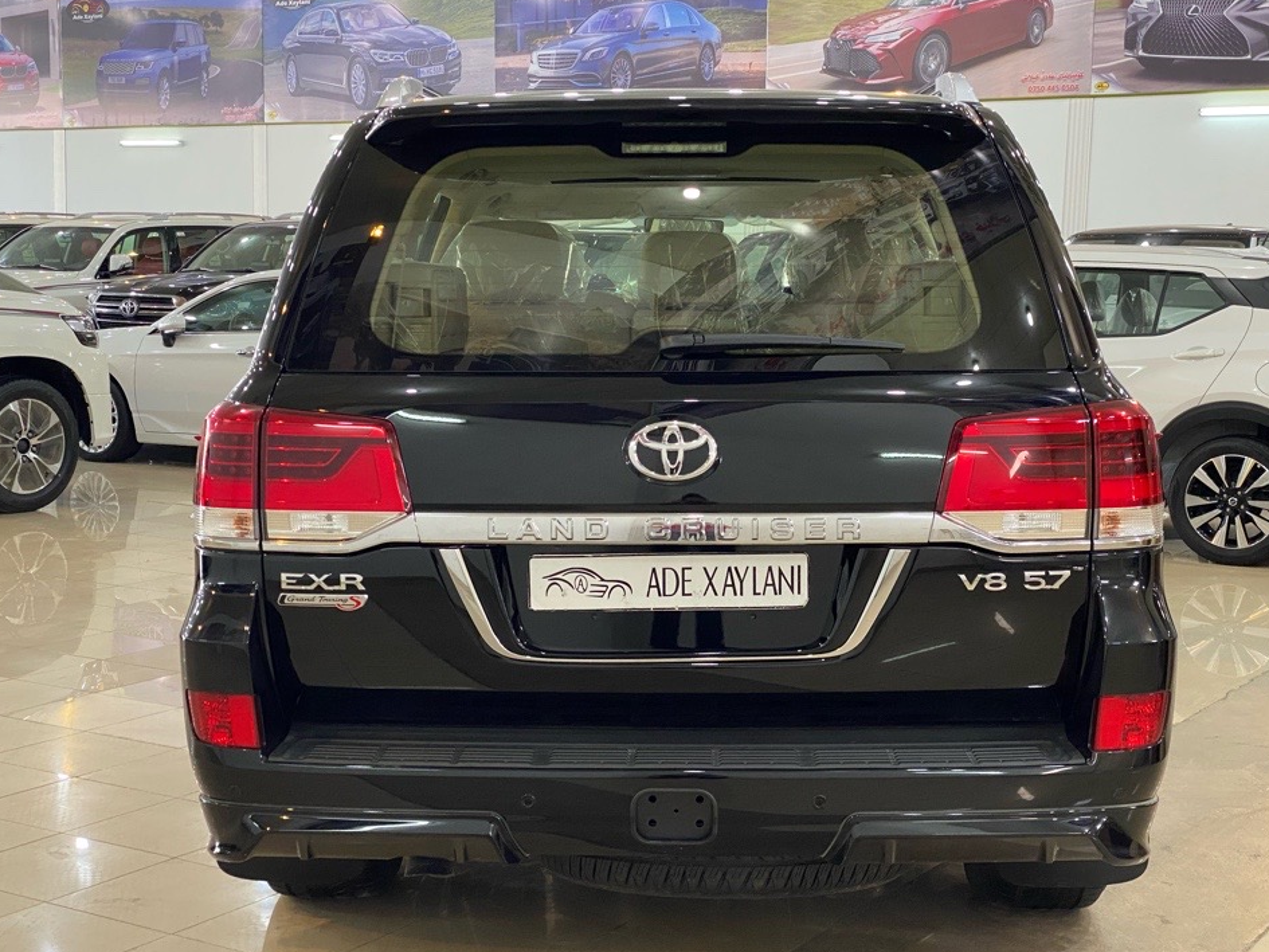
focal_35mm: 55
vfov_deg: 26.6
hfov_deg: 34.9
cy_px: 495
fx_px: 2017
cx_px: 646
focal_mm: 6
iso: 125
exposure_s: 1/100
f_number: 2
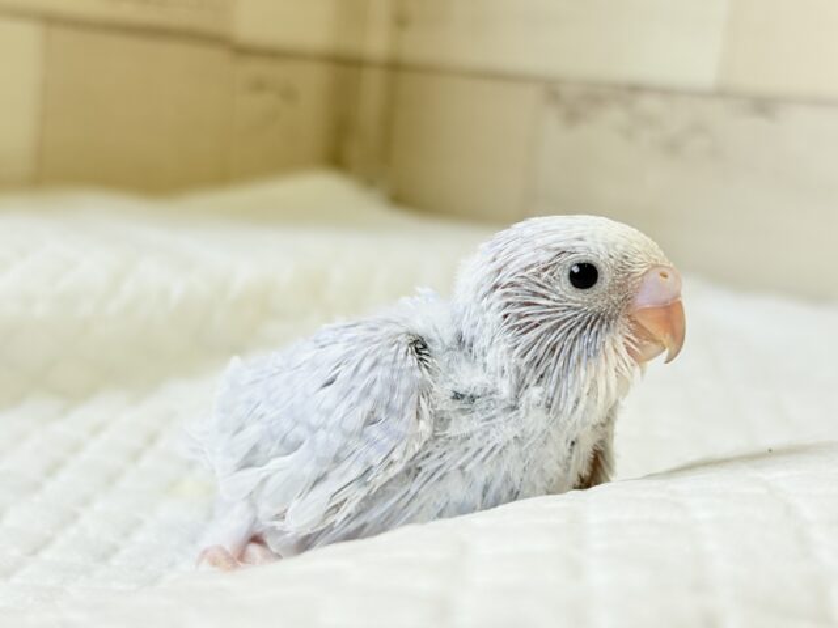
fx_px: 1259
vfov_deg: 28.0
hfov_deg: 36.8
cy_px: 314
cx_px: 419
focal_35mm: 52
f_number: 1.6
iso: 32
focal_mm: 5.96
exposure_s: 1/104
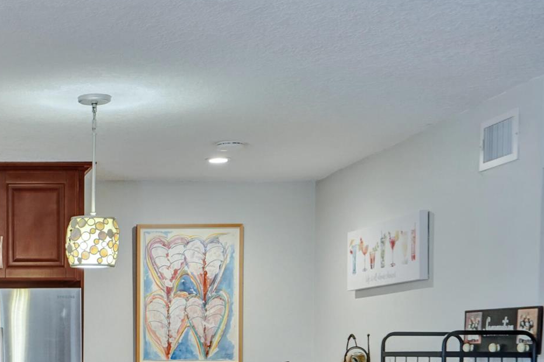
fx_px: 1163
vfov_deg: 17.2
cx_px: -35
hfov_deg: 24.7
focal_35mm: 77
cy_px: 381
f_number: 4.5
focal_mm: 35
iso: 1600
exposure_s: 1/200
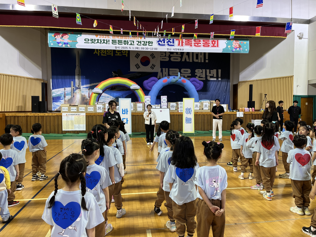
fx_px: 237
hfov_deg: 67.3
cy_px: 118
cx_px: 158
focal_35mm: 26
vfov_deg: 53.1
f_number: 1.6
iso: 64
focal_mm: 5.1
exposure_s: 1/121
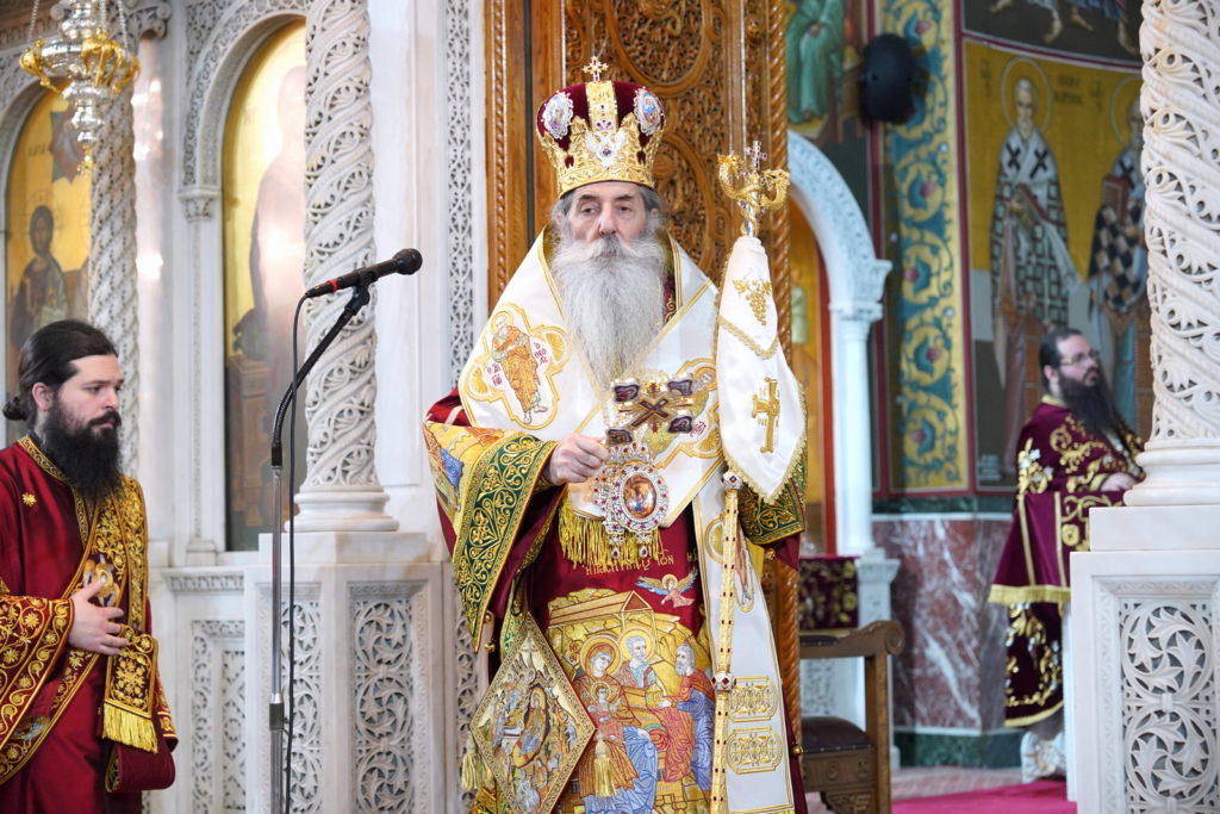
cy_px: 407
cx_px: 610
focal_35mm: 70
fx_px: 2372
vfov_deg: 19.5
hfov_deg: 28.8
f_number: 4
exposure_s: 1/200
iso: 2000
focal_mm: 70
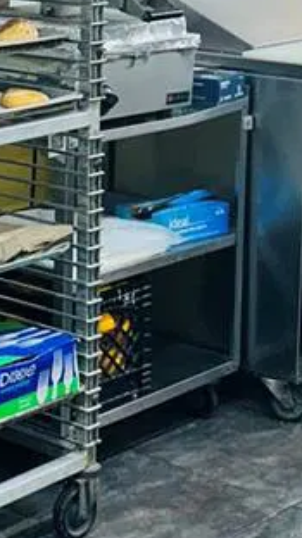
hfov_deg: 10.9
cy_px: 136
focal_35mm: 109
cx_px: -79
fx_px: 1555
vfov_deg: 19.5
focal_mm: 5.7
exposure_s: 1/120
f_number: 1.5
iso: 80
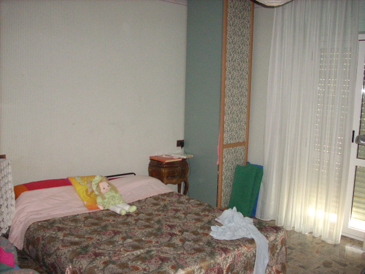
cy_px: 137
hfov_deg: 50.1
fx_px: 390
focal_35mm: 37
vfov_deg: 38.7
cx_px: 182
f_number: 2.8
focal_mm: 6.2
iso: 400
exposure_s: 1/60
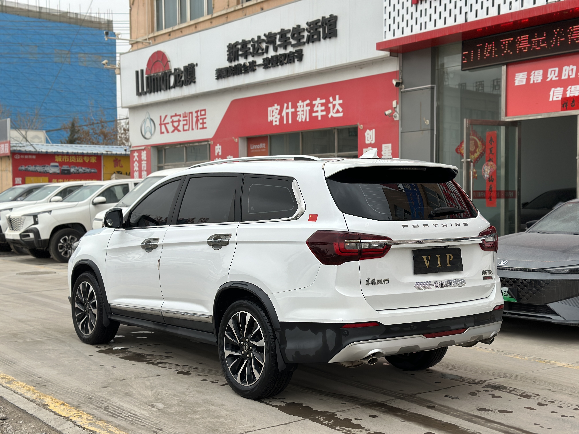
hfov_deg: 39.7
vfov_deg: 30.3
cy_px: 217
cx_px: 290
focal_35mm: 48
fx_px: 803
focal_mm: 6.86
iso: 80
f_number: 1.78
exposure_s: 1/2160
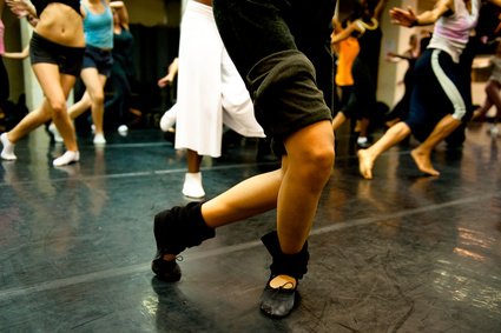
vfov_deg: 41.1
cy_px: 166
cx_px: 250
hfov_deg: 58.7
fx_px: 445
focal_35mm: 32
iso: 1600
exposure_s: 1/100
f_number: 2.8
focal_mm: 32
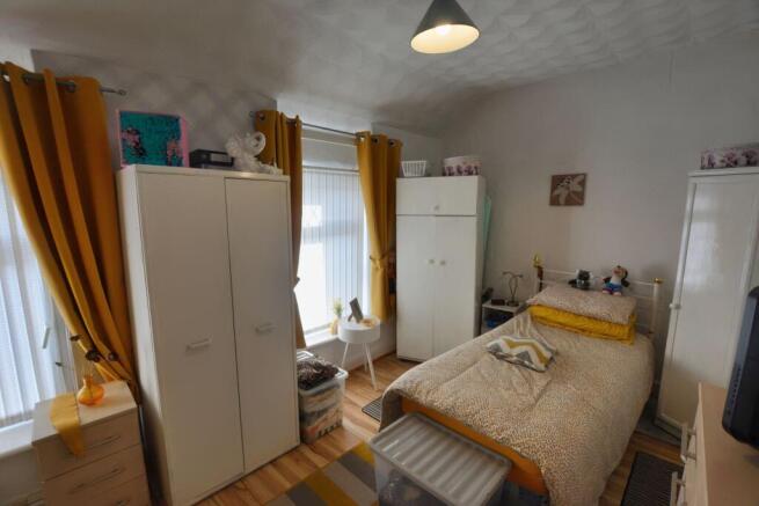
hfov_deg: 100.4
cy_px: 253
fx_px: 316
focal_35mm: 15
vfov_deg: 77.4
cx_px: 380
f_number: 5.6
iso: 360
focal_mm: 10
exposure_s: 1/125
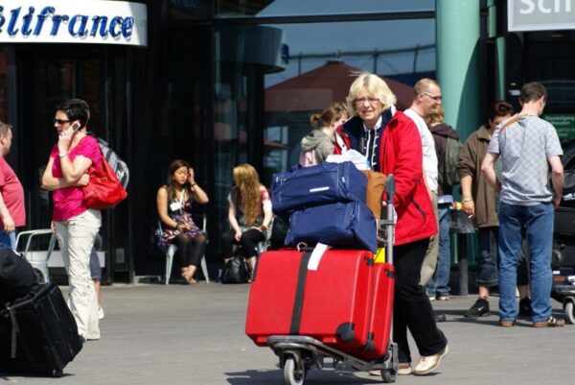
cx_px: 288
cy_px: 192
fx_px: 3237
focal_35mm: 202
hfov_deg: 10.2
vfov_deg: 6.8
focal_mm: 135
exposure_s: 1/320
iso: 100
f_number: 7.1
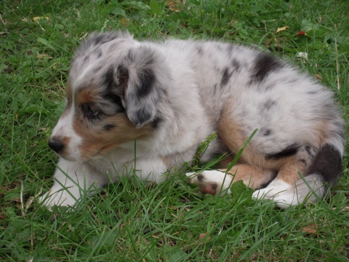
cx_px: 174
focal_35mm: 112
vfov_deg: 13.2
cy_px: 131
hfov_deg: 17.6
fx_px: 1129
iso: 320
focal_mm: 20
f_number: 5.8
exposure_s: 1/250
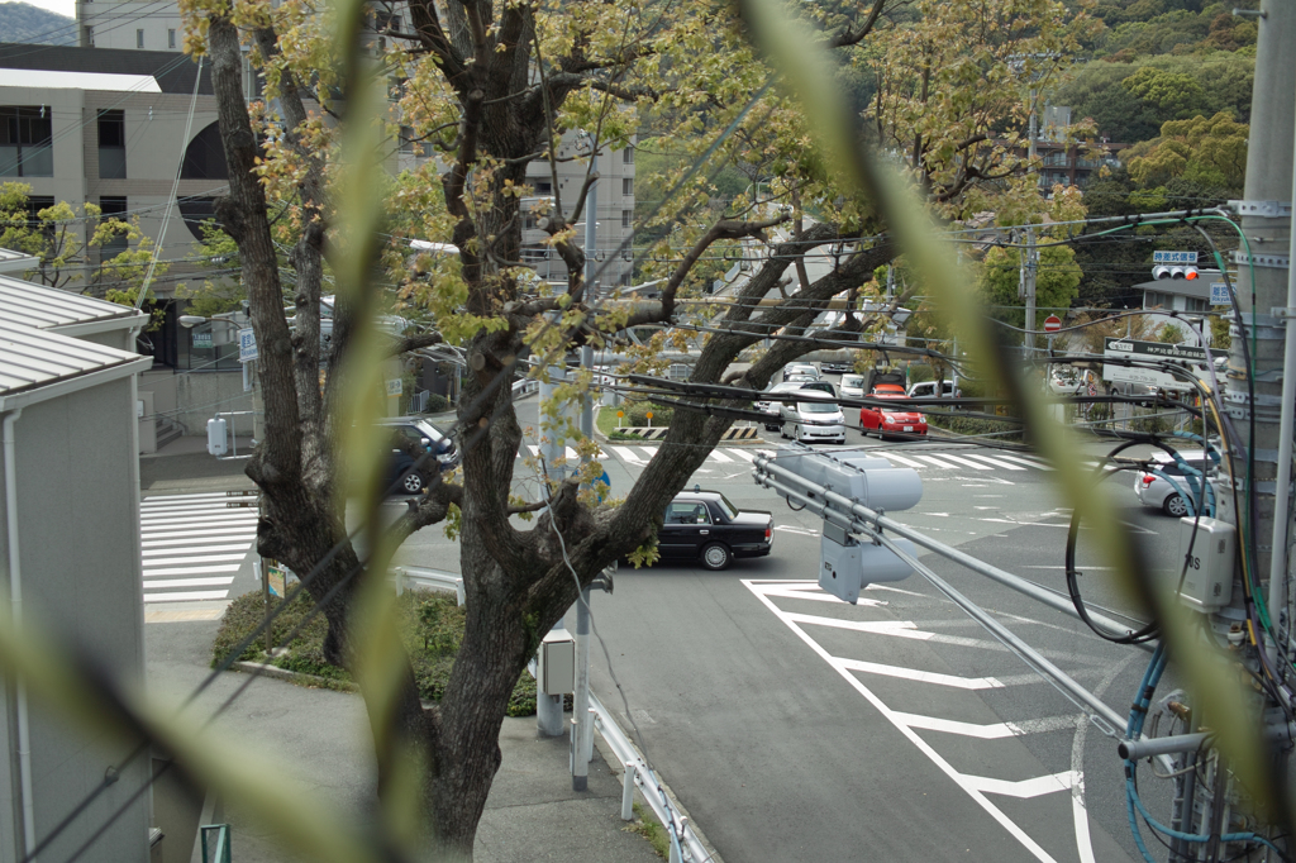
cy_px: 432
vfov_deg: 32.6
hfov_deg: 47.4
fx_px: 1475
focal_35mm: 41
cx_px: 648
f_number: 2.8
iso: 100
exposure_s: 1/640
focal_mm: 24.2
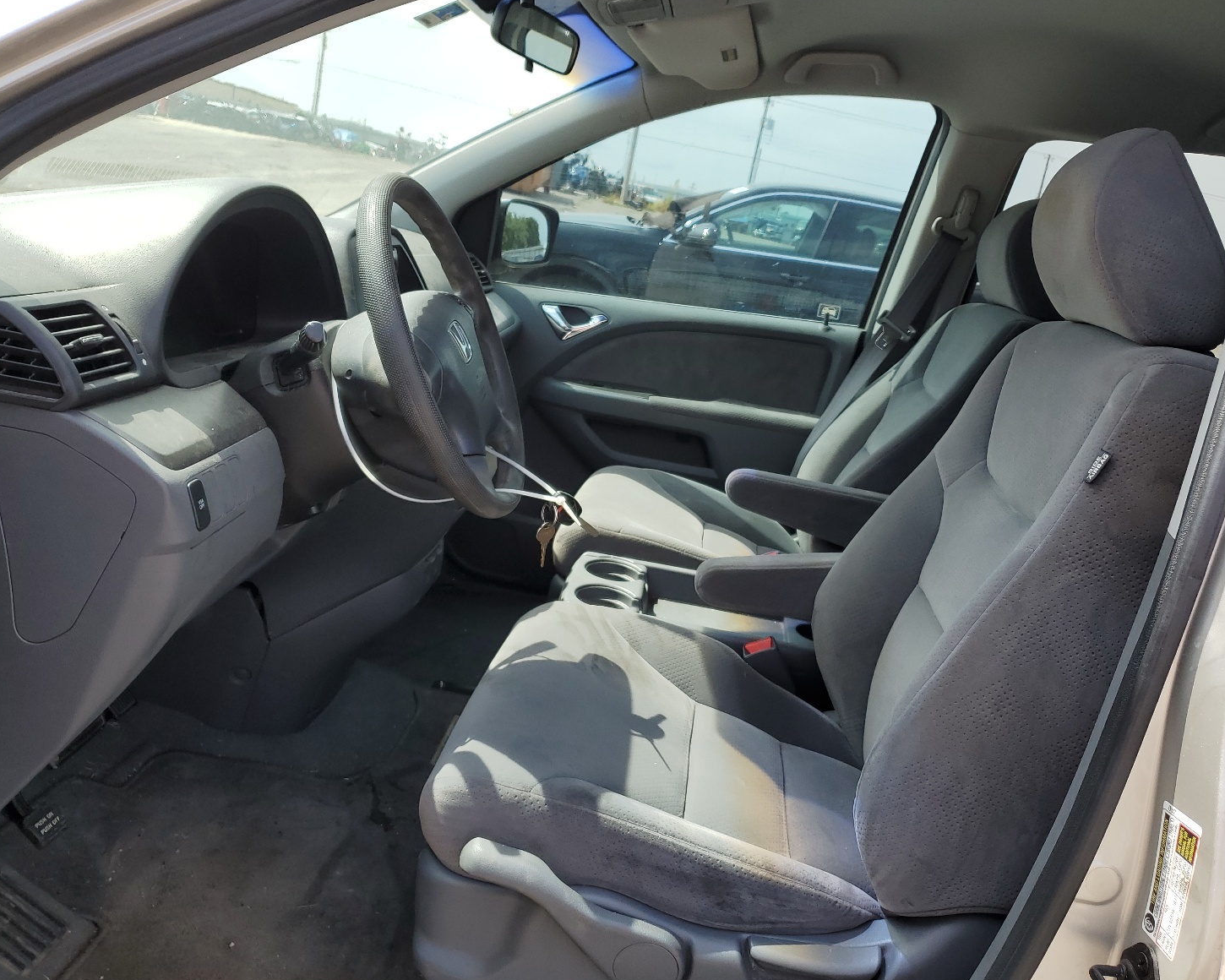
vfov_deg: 51.5
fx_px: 1015
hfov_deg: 62.2
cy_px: 498
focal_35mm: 28
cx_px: 651
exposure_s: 1/909
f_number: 1.5
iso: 50
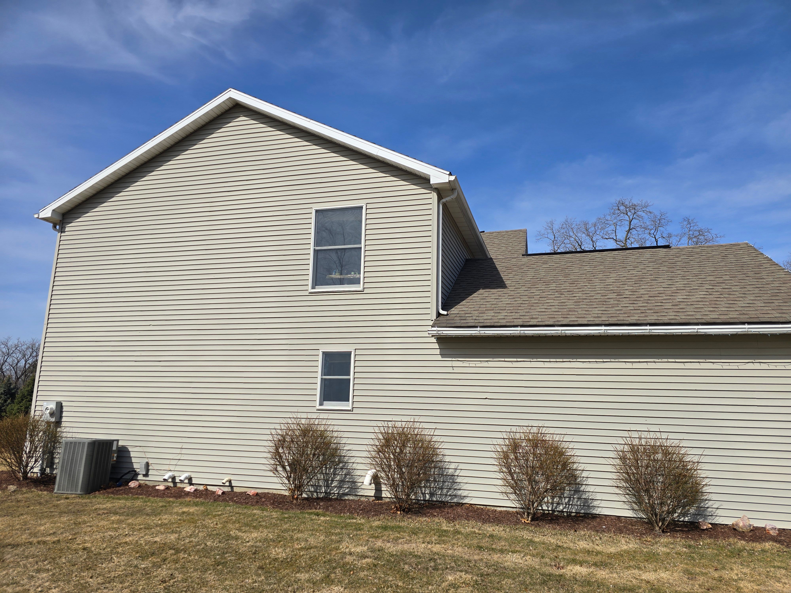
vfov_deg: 58.9
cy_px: 296
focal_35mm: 23
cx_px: 396
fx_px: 526
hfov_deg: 73.9
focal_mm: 6.3
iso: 12
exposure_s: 1/1248
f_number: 1.7
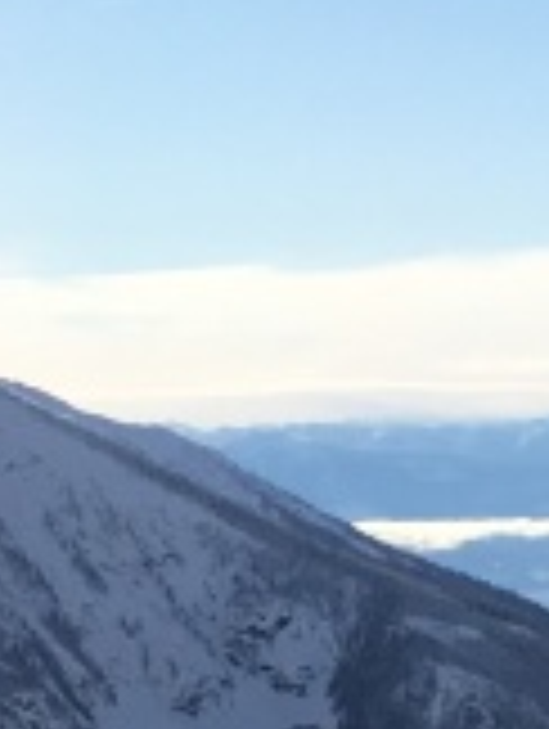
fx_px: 3860
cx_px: 2151
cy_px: 1382
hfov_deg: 6.6
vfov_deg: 10.1
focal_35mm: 183
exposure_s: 1/2331
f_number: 2.2
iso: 25
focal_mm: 4.15
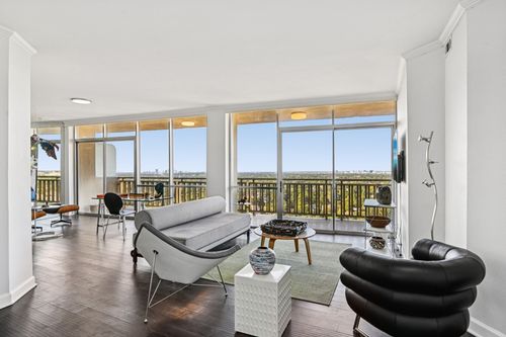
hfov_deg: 86.9
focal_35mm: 19
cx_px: 253
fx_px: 267
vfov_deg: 64.5
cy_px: 168
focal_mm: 19
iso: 400
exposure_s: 1/200
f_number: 8
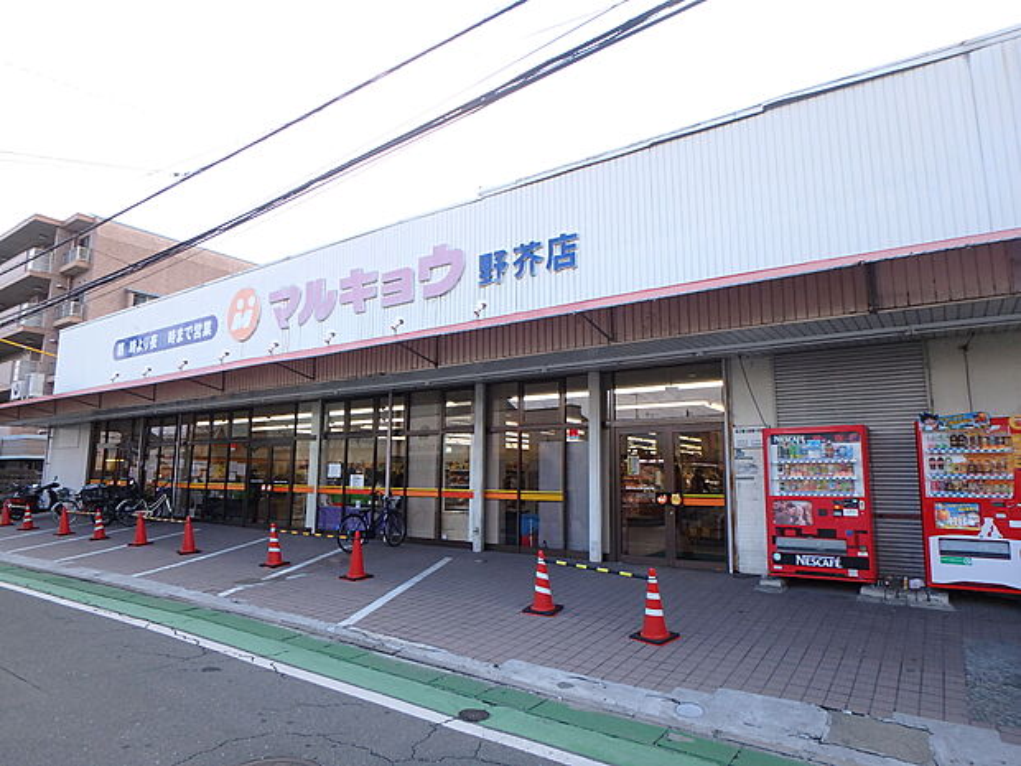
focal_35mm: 21
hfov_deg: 79.0
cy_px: 383
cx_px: 510
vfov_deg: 63.4
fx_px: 619
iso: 125
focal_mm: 3.7
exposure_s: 1/160
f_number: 3.5
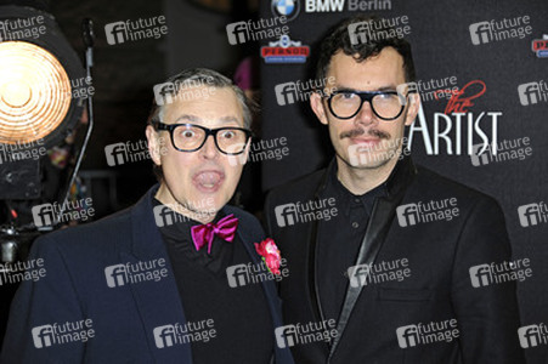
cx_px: 274
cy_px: 182
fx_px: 1764
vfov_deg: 11.8
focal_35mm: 116
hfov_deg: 17.7
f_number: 5.6
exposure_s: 1/160
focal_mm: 116
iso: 500
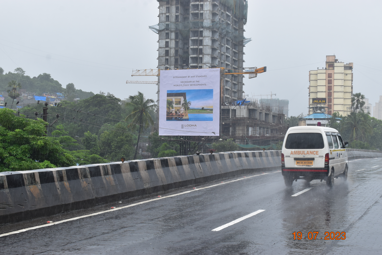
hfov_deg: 35.1
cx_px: 191
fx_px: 605
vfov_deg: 23.8
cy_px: 128
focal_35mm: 57
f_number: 10
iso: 400
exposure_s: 1/200
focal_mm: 38
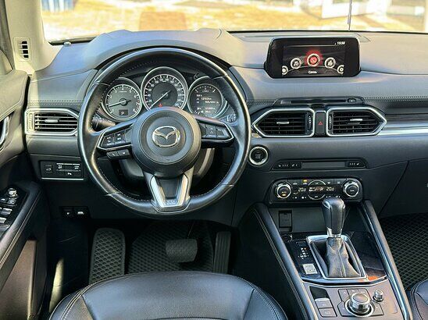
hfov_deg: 39.7
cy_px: 160
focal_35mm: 48
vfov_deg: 30.2
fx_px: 593
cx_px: 214
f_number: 1.78
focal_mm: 6.76
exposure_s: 1/66
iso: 100
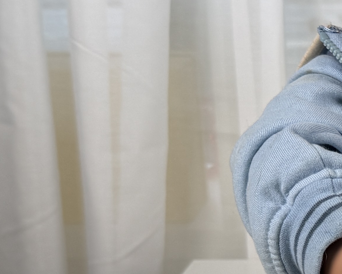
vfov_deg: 13.3
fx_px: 1164
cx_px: 584
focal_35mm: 115
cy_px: 261
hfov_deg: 14.9
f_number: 1.78
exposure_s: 1/140
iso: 50
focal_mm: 6.76
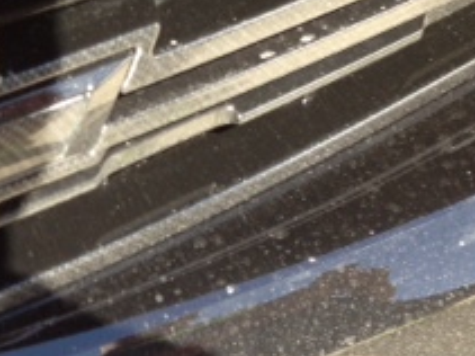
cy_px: 311
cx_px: -230
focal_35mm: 100
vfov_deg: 14.6
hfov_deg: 17.7
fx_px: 1371
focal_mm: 4.13
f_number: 2.4
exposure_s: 1/136
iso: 50
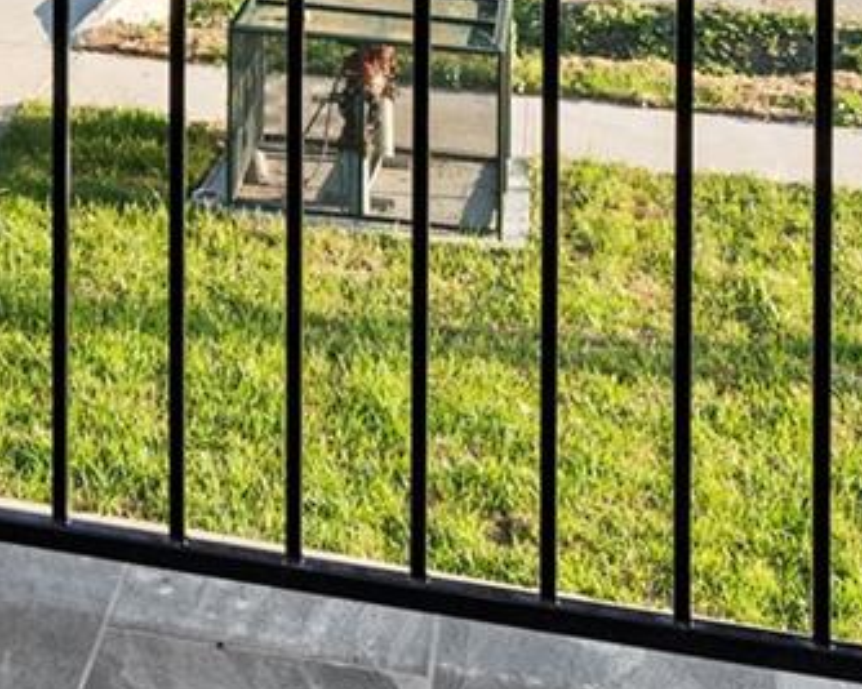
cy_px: -631
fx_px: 2346
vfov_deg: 14.3
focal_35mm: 92
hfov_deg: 19.1
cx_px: -297
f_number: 9
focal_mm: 16
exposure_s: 1/20
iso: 200
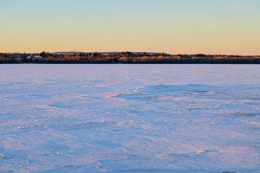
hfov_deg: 27.0
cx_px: 130
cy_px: 86
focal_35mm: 75
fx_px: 542
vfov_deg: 18.2
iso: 125
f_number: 11
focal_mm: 50
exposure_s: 1/50
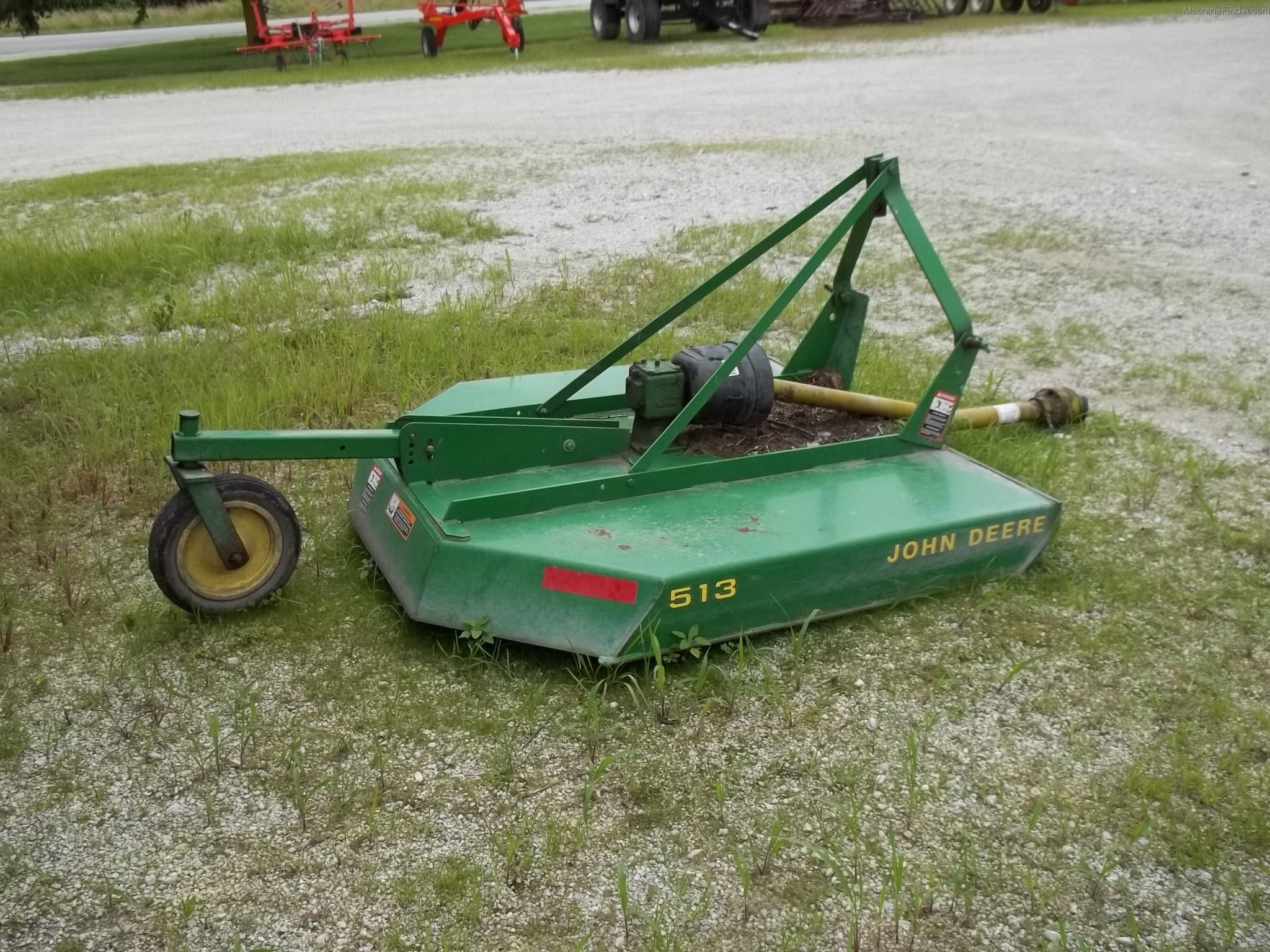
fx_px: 1211
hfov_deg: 55.4
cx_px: 635
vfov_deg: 42.9
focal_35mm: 33
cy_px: 476
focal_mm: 5.9
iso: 64
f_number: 3.3
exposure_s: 1/400
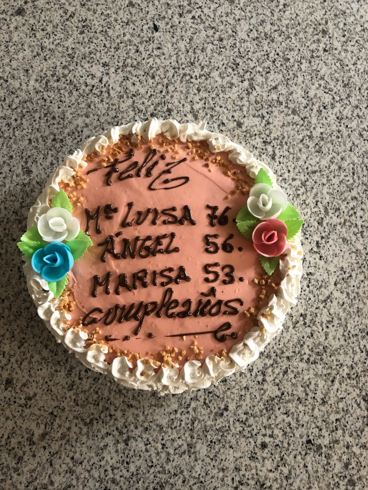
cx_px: 184
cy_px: 245
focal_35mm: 28
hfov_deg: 49.7
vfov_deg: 63.4
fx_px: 397
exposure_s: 1/15
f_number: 1.8
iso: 100
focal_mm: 3.99
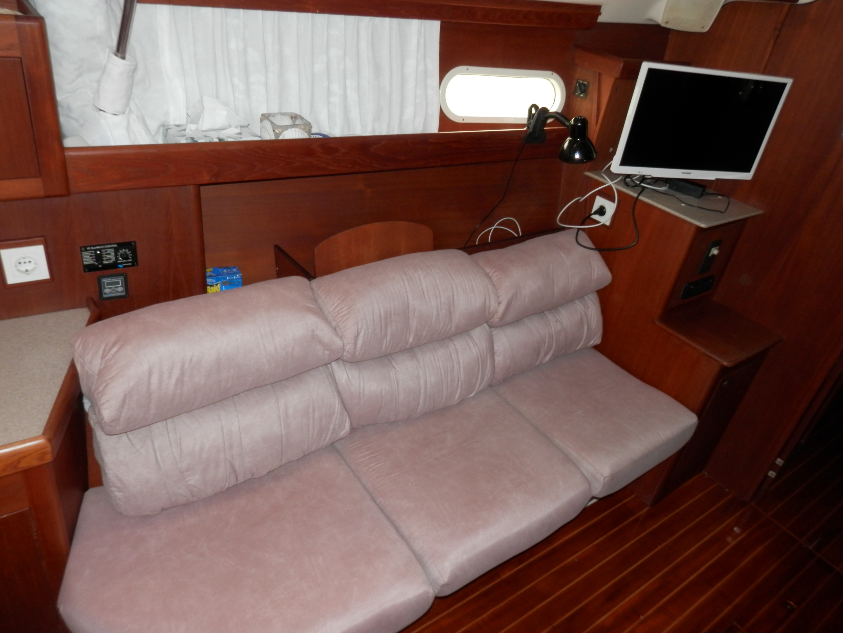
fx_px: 609
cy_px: 316
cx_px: 422
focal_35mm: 25
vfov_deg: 54.9
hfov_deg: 69.4
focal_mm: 4.5
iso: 100
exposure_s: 1/30
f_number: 3
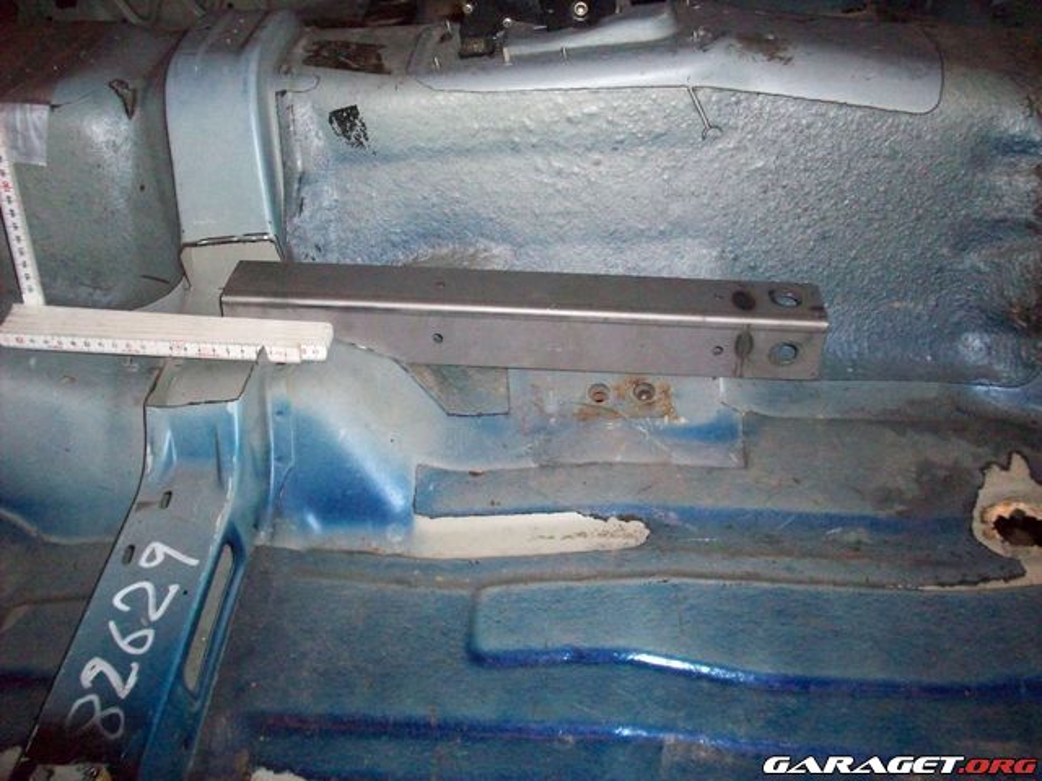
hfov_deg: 50.1
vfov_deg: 38.7
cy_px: 390
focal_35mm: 37
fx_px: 1114
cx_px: 521
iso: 400
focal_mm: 6.2
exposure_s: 1/512
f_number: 2.8
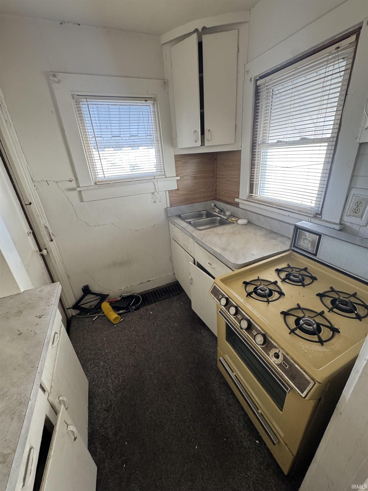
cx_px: 184
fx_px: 198
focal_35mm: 14
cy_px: 246
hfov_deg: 85.7
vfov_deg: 102.1
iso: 320
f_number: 2.2
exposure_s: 1/79
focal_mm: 2.22
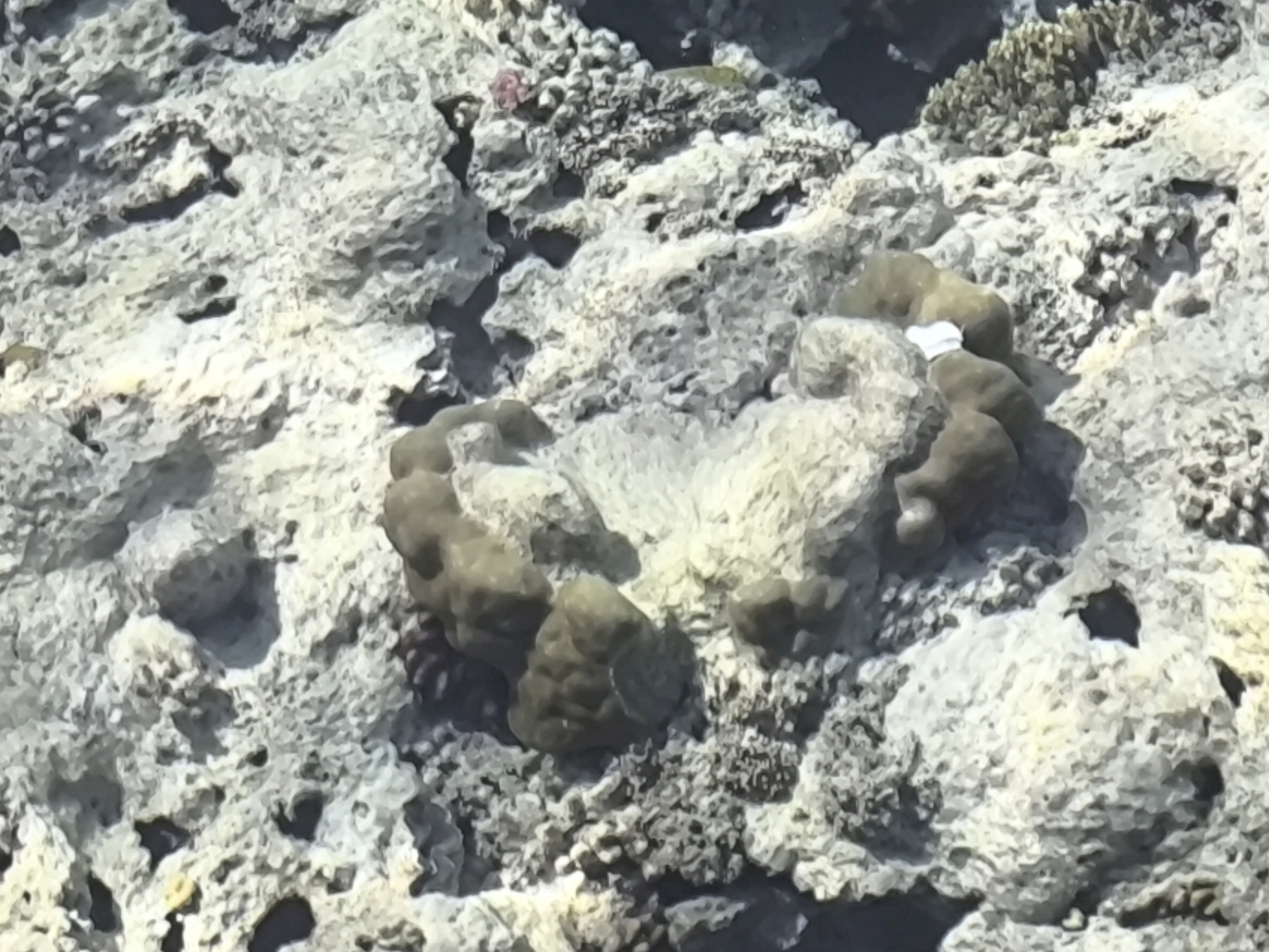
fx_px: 5792
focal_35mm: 158
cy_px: -169
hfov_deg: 12.3
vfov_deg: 9.3
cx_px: 1393
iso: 50
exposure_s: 1/399
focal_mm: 6.14
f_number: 1.65
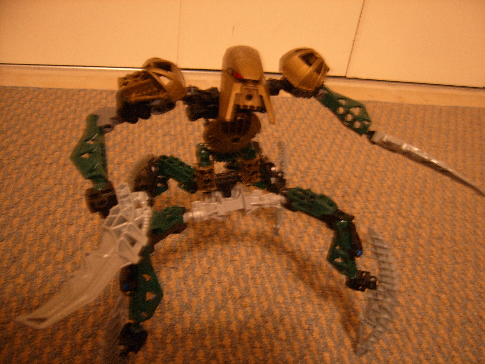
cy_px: 182
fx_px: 490
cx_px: 242
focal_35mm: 35
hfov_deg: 52.6
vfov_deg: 40.7
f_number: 2.8
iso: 100
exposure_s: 1/3
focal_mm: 5.8
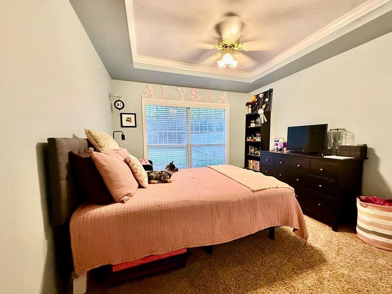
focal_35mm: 15
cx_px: 208
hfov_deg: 98.1
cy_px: 154
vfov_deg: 81.7
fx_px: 170
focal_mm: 2.22
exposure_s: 1/60
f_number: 2.2
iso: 640
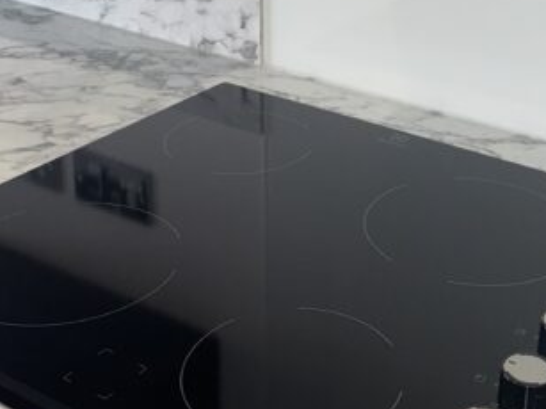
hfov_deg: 38.0
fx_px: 788
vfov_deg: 28.2
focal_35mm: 50
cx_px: 340
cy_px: 59
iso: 64
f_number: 1.78
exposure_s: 1/121
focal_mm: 6.76
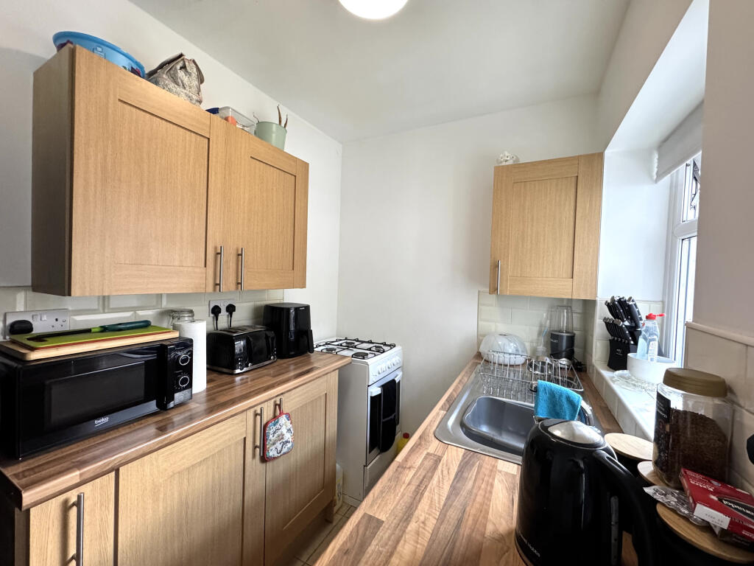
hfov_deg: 102.1
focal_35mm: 14
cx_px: 377
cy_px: 283
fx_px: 305
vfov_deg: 85.7
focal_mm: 2.22
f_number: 2.2
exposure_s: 1/100
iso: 320
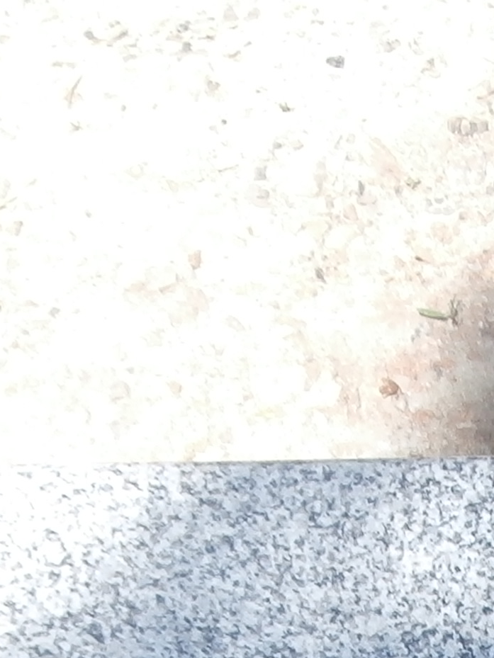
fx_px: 2264
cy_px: 1162
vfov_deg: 14.6
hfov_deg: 12.0
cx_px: 709
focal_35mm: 119
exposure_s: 1/400
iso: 100
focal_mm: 4.2
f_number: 3
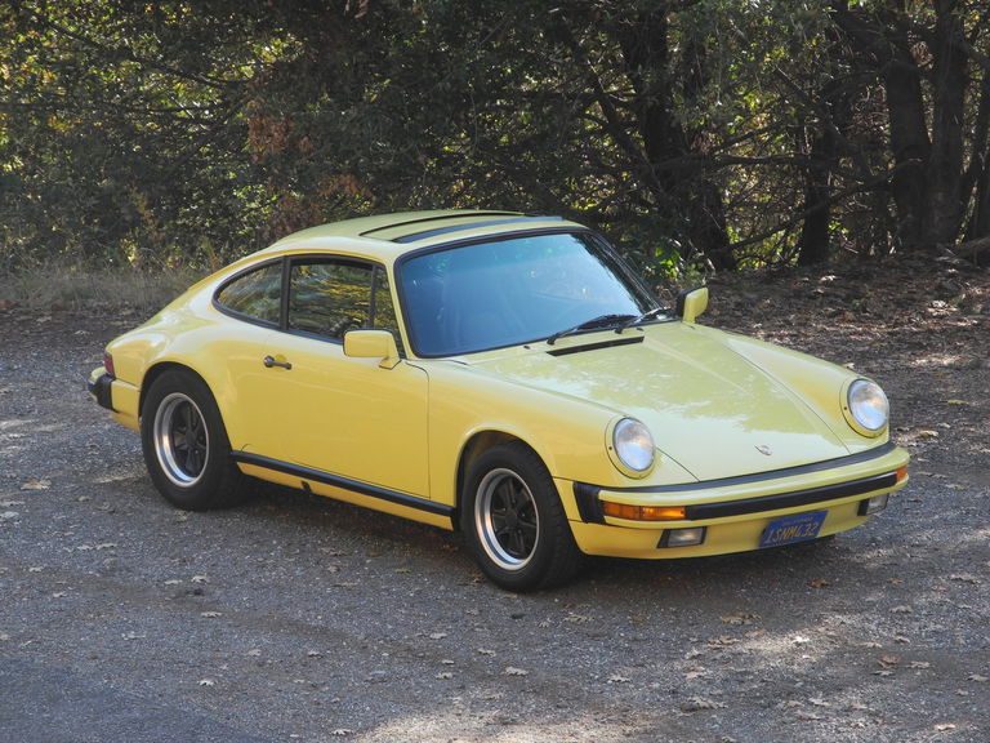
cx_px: 495
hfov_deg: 9.9
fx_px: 5720
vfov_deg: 7.4
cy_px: 372
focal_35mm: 200
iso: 100
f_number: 5.6
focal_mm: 42.6
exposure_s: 1/61.3
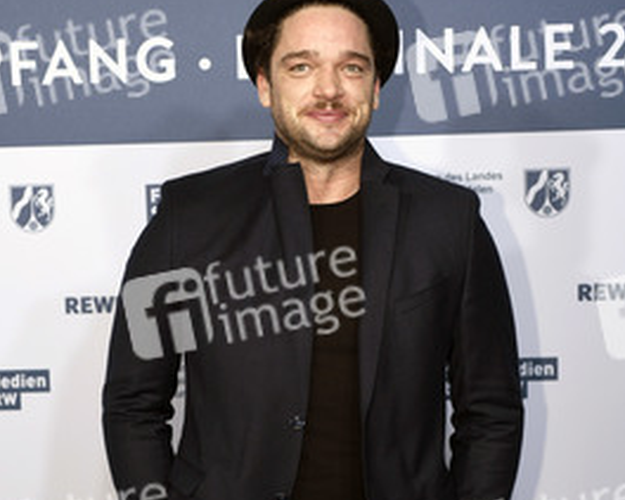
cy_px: 422
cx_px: 312
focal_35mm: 74
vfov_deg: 20.4
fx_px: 1368
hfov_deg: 25.7
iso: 800
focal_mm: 52
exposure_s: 1/400
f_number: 4
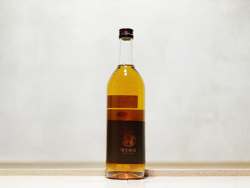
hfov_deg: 36.8
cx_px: 125
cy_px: 94
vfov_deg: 28.0
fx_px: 376
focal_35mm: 52
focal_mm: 6
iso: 125
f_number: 2.4
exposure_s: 1/80
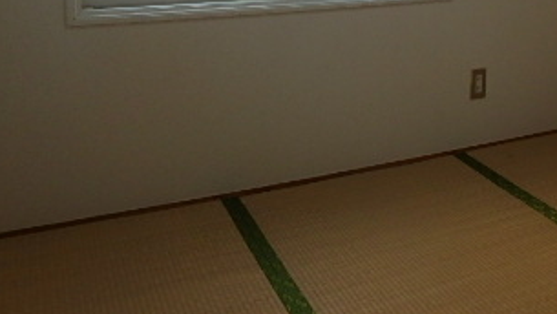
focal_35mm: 48
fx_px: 709
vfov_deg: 23.1
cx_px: 431
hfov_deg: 41.4
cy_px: -53
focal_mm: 3.7
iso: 125
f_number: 3.5
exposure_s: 1/80
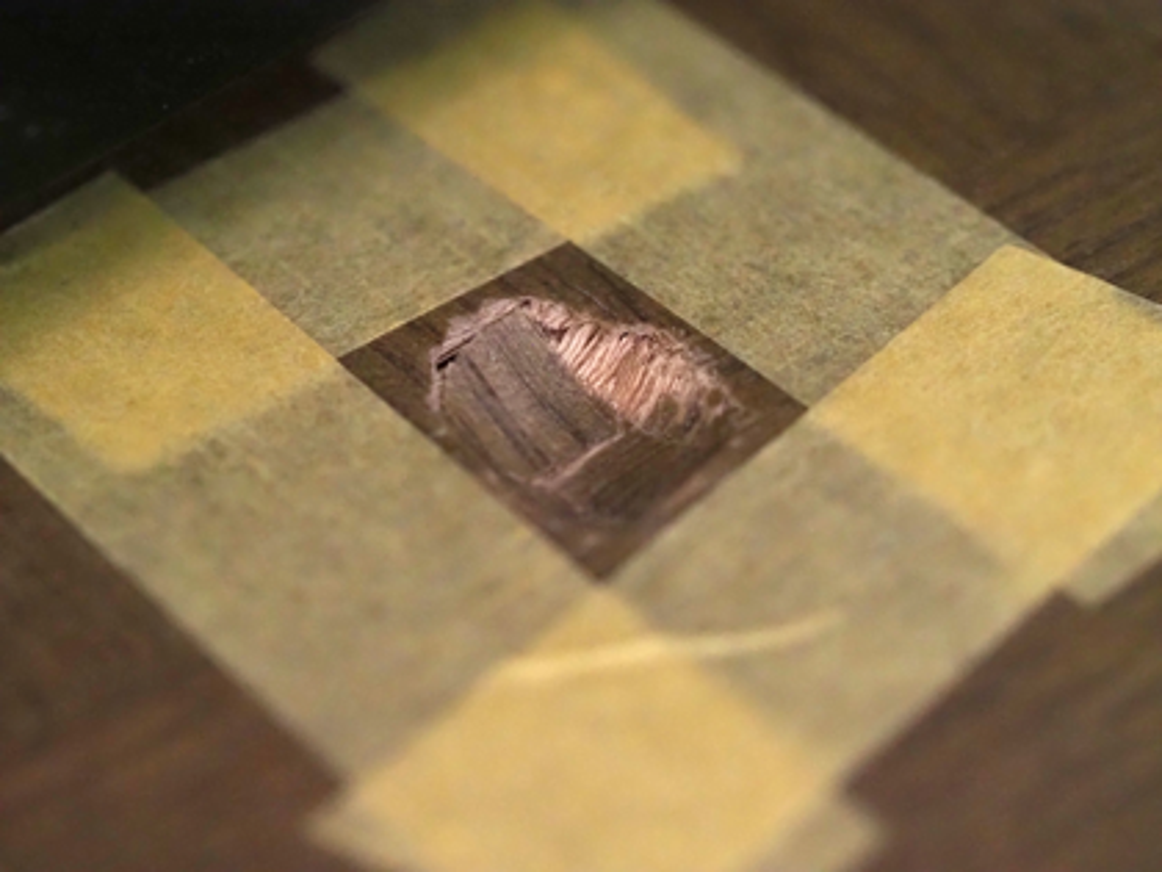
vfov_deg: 12.3
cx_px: 581
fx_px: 4028
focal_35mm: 120
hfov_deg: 16.4
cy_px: 436
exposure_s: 1/30
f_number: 2.8
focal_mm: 60
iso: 6400
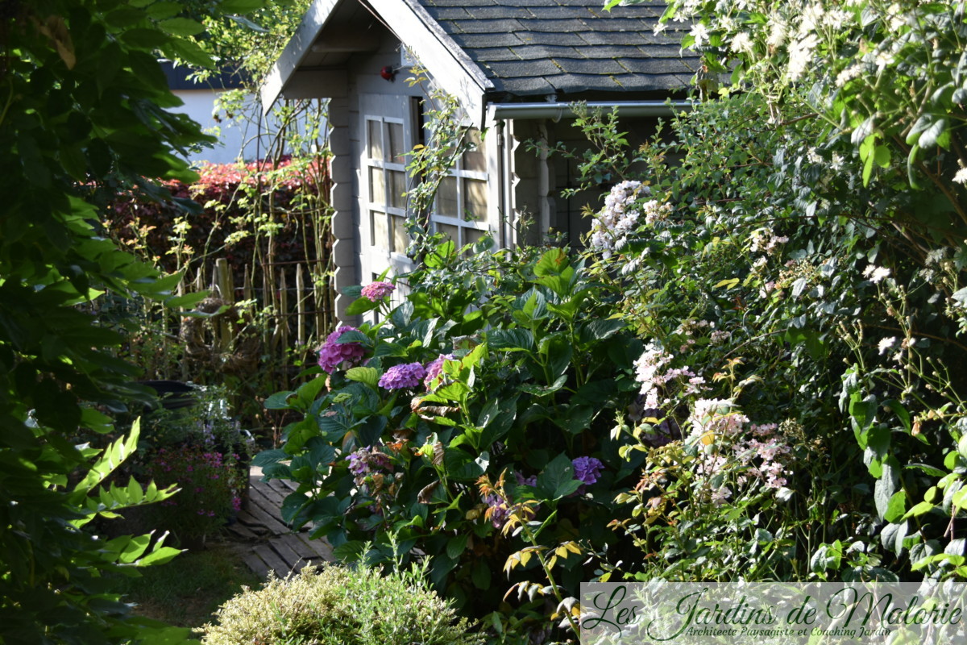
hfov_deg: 30.5
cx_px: 484
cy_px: 322
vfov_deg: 20.6
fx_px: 1773
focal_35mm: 66
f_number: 5.6
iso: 250
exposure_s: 1/250
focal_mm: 44
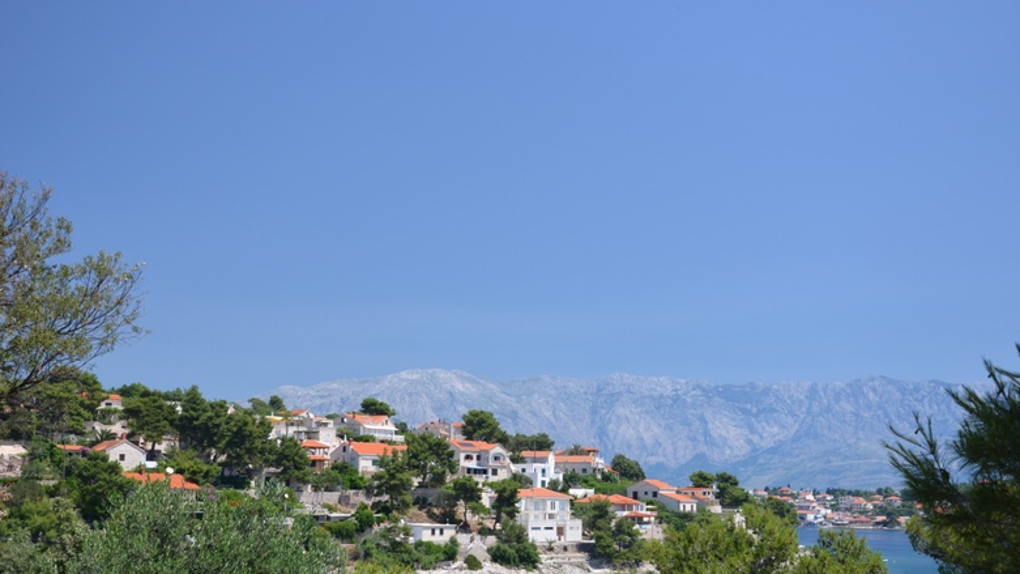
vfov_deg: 26.5
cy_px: 319
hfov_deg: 45.5
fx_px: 1217
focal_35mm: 45
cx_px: 520
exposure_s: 1/250
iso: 200
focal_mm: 28
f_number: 8
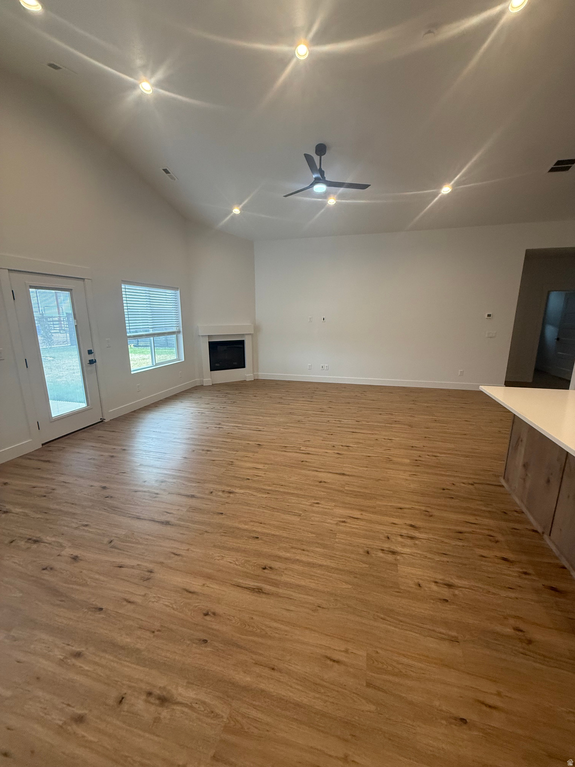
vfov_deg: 102.1
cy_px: 384
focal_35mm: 14
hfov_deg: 85.7
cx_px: 288
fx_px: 310
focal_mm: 2.22
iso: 250
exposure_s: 1/120
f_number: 2.2
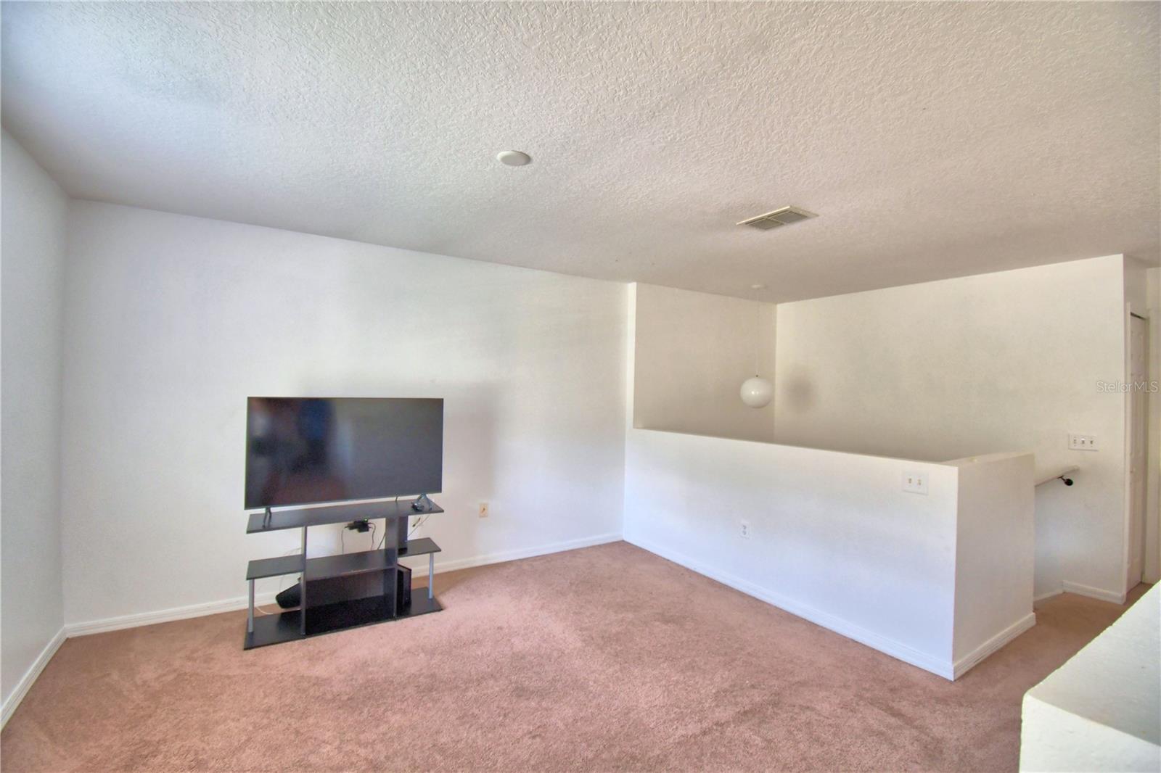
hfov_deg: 100.4
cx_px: 580
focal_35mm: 15
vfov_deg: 77.3
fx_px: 484
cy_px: 386
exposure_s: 1/30
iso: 450
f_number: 4.5
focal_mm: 10
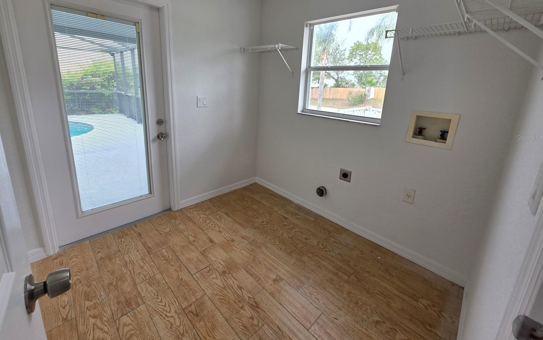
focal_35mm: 14
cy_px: 138
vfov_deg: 77.8
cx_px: 273
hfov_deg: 105.3
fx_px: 207
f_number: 1.9
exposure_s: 1/128
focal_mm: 2.2
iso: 40
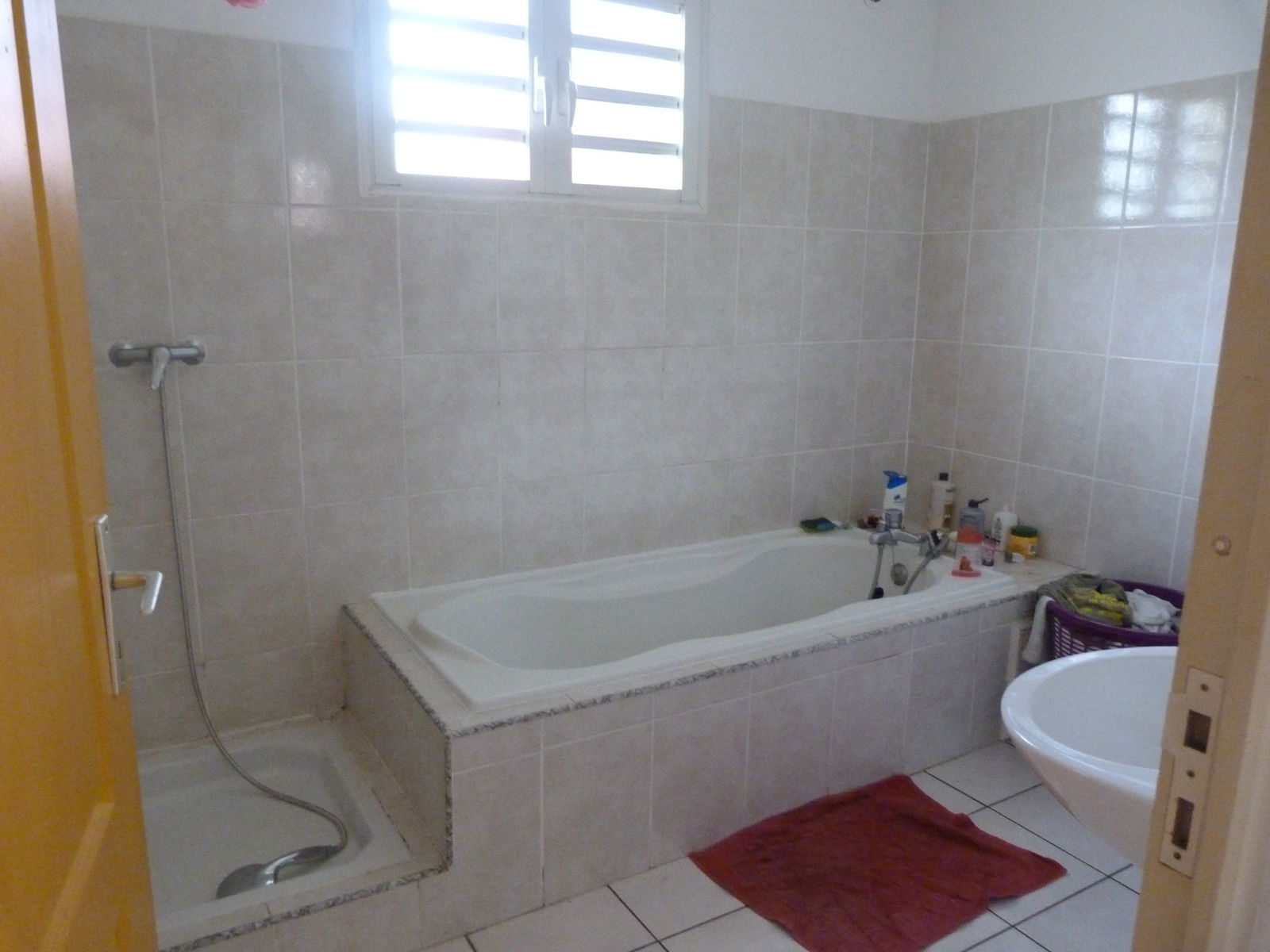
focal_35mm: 25
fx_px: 917
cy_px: 476
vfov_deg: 54.9
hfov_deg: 69.4
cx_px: 635
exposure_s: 1/60
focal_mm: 4.5
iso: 800
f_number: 2.8
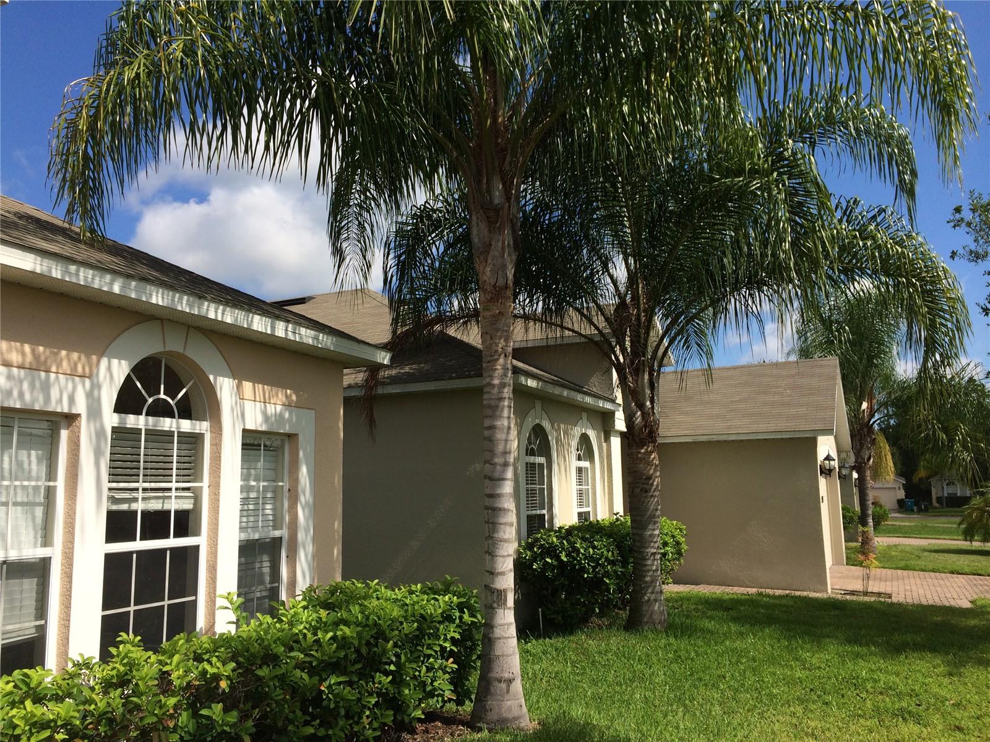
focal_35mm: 30
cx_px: 495
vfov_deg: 46.8
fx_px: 858
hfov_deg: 60.0
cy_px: 371
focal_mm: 4.12
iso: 40
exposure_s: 1/2160
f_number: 2.2
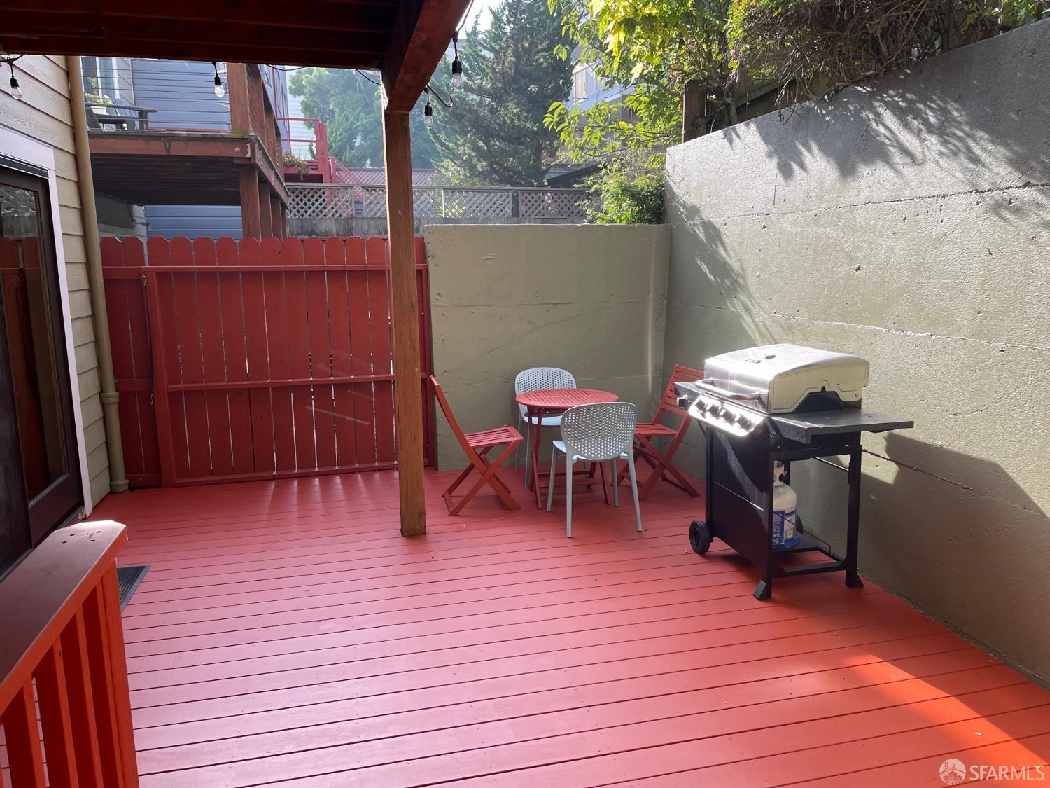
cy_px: 394
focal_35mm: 26
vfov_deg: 53.1
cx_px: 525
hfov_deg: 67.3
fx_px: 789
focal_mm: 4.2
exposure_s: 1/315
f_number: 1.6
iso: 32
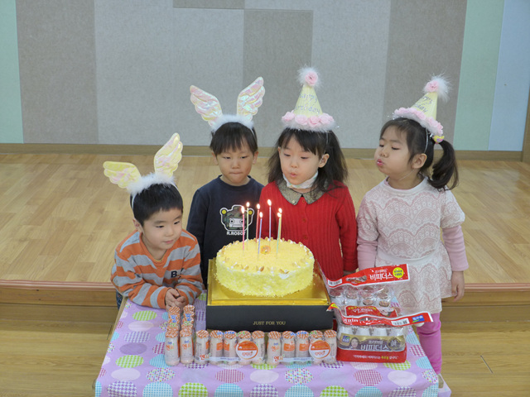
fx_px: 720
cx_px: 265
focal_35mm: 47
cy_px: 198
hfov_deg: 40.4
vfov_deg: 30.9
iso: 200
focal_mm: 9.2
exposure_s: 1/80
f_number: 1.8
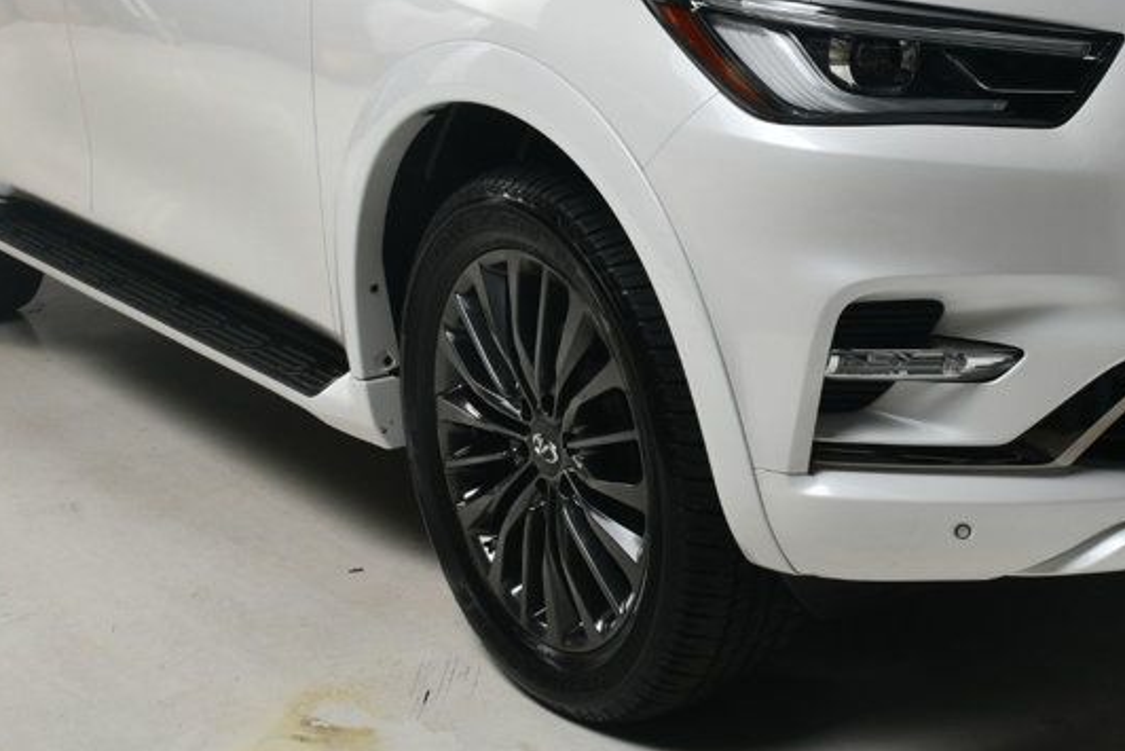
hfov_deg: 26.8
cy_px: 169
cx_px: 757
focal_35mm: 75
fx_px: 2344
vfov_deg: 18.1
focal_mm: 26
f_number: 14
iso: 100
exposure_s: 1/160
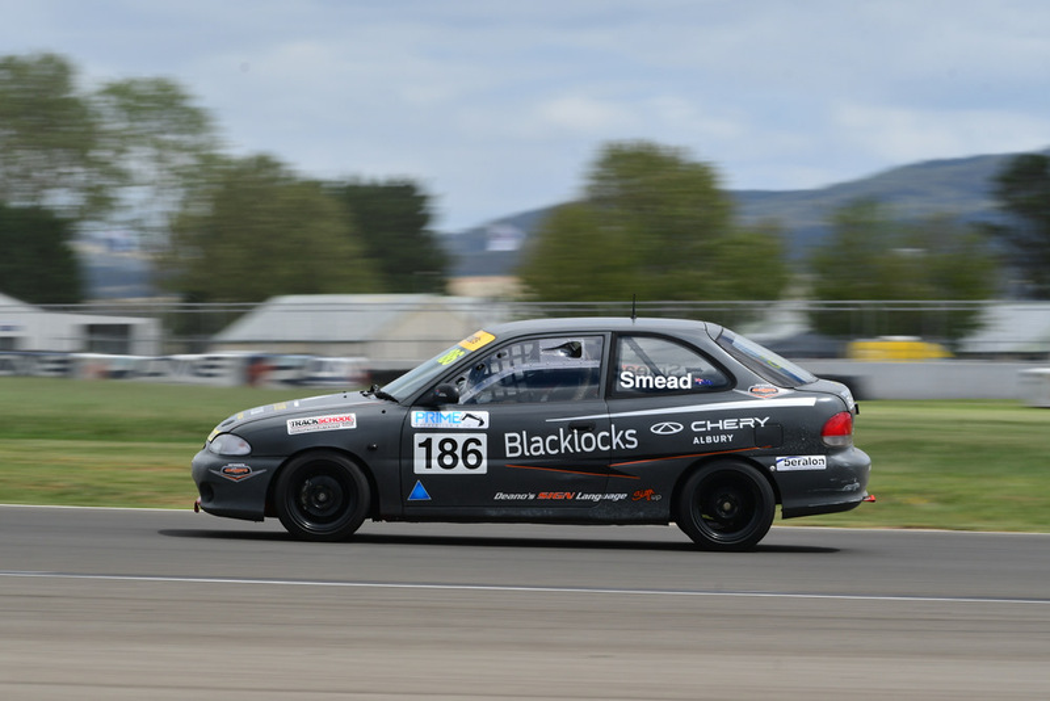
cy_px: 350
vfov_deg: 4.6
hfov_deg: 6.9
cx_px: 525
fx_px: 8753
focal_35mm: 300
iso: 125
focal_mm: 200
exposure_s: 1/200
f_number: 11
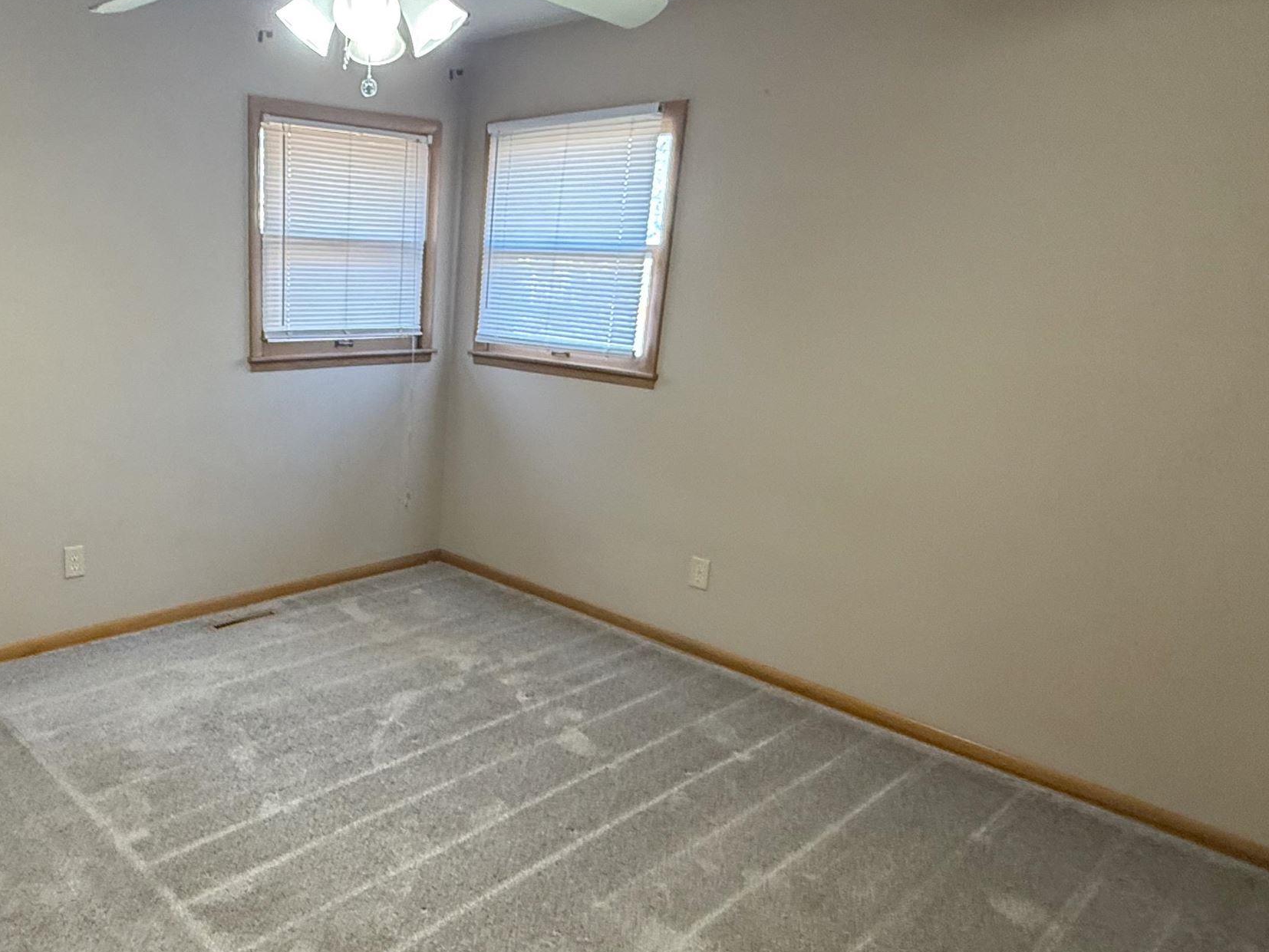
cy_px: 557
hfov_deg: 64.5
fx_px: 953
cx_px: 367
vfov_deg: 52.8
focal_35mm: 26
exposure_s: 1/60
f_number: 2.2
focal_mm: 2.22
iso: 320
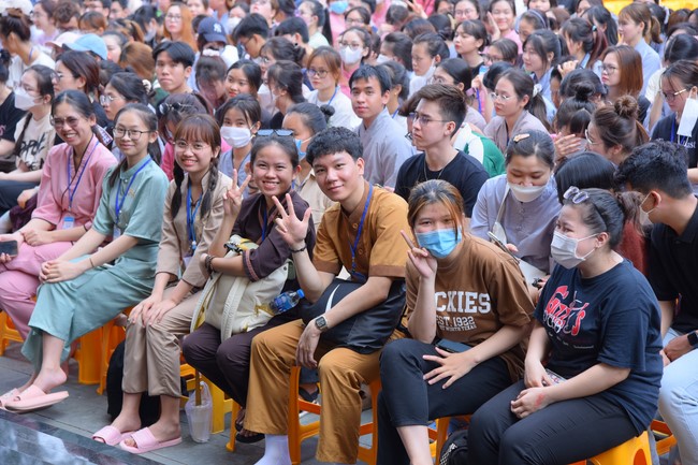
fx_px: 1667
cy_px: 232
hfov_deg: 23.7
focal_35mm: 86
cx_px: 349
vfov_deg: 15.9
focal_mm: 86
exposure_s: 1/100
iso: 100
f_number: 5.6
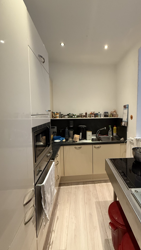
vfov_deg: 99.3
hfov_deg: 66.3
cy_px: 120
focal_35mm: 16
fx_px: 106
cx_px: 86
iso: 500
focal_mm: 2.22
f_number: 2.2
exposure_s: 1/50
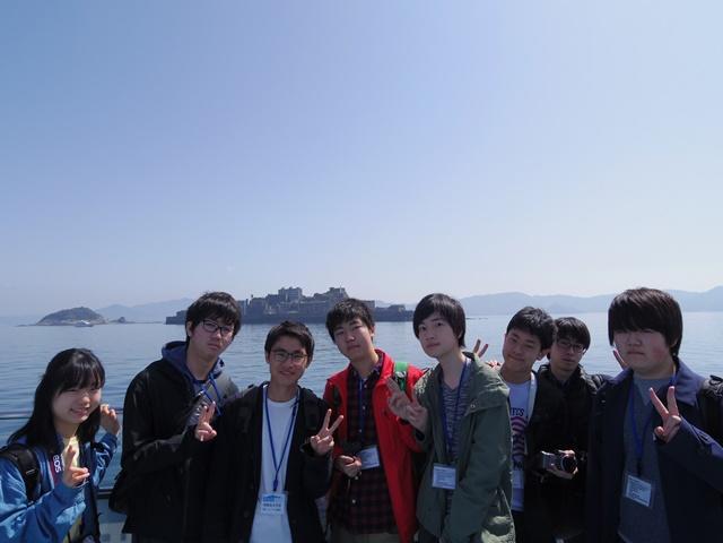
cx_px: 362
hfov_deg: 73.9
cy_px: 272
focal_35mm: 23
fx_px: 480
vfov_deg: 58.9
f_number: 4
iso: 100
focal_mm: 5
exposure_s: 1/800
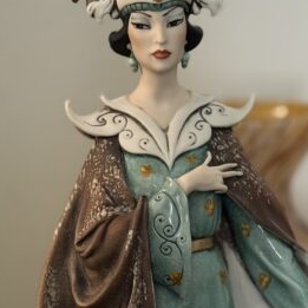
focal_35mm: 130
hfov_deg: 13.4
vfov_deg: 13.2
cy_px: 333
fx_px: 1309
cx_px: 181
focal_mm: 6.76
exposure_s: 1/40
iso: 200
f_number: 1.78
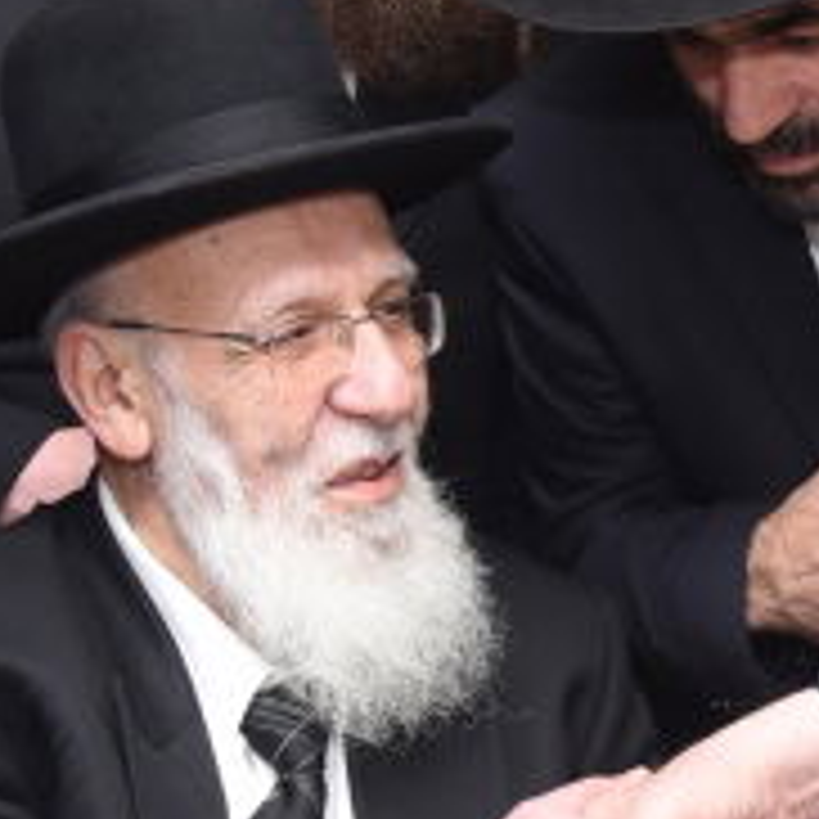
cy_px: 538
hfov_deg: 14.7
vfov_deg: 15.1
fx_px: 3078
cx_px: 981
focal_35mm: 115
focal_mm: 24
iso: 1250
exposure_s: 1/125
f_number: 6.3
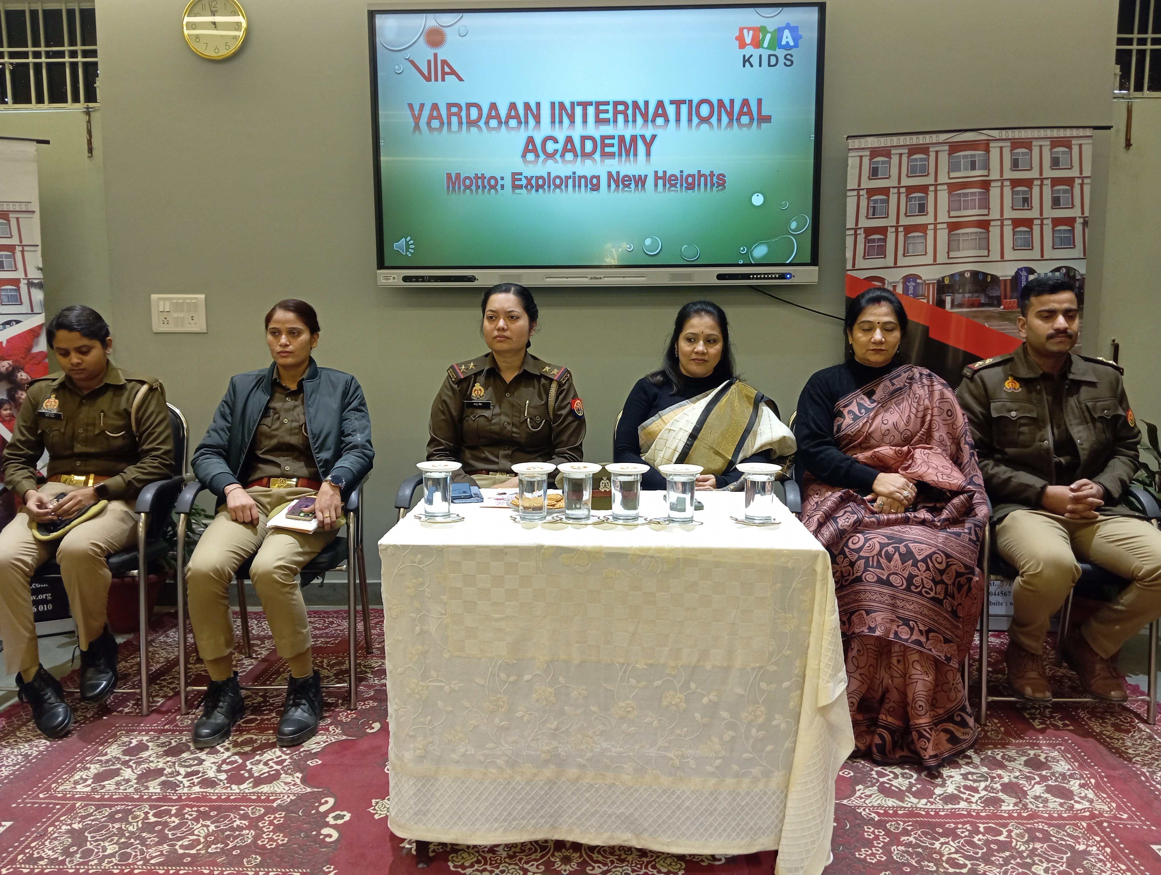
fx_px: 940
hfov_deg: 63.4
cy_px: 438
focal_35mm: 28
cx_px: 580
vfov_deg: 49.9
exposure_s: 1/33.3
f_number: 1.8
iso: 531
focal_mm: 4.22
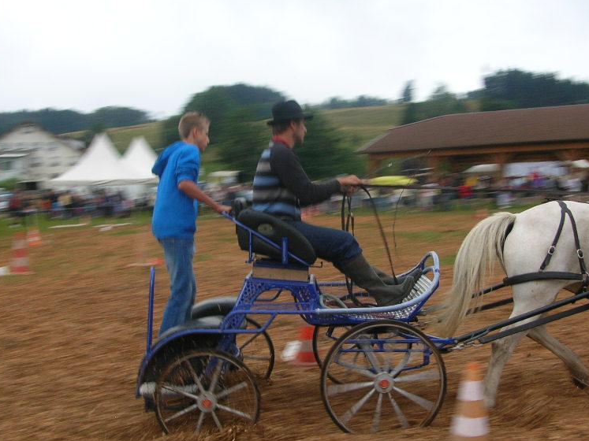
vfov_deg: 30.3
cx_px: 345
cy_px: 211
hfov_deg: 39.5
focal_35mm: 48
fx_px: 817
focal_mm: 5.8
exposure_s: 1/52
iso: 50
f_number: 2.8
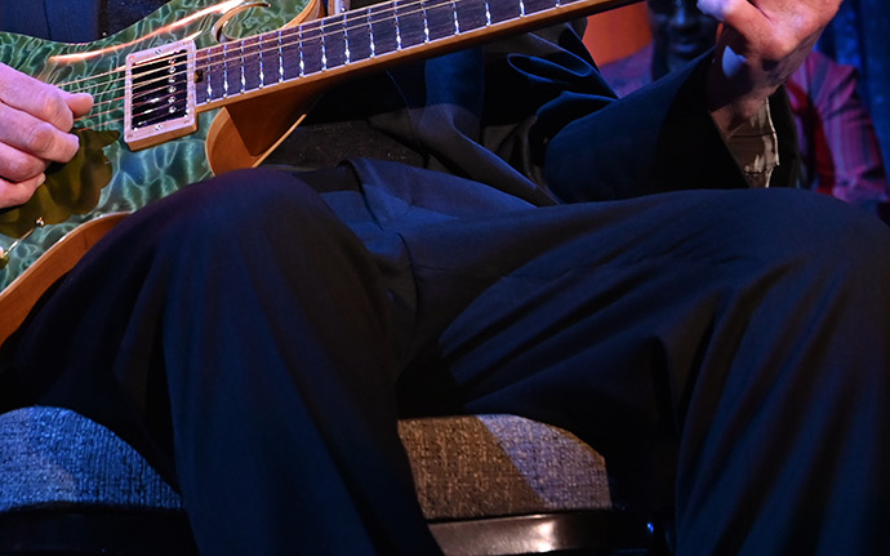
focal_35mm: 136
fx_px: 3298
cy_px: -14
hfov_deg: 15.3
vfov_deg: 9.6
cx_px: 239
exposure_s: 1/250
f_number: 5
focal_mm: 48
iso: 2000
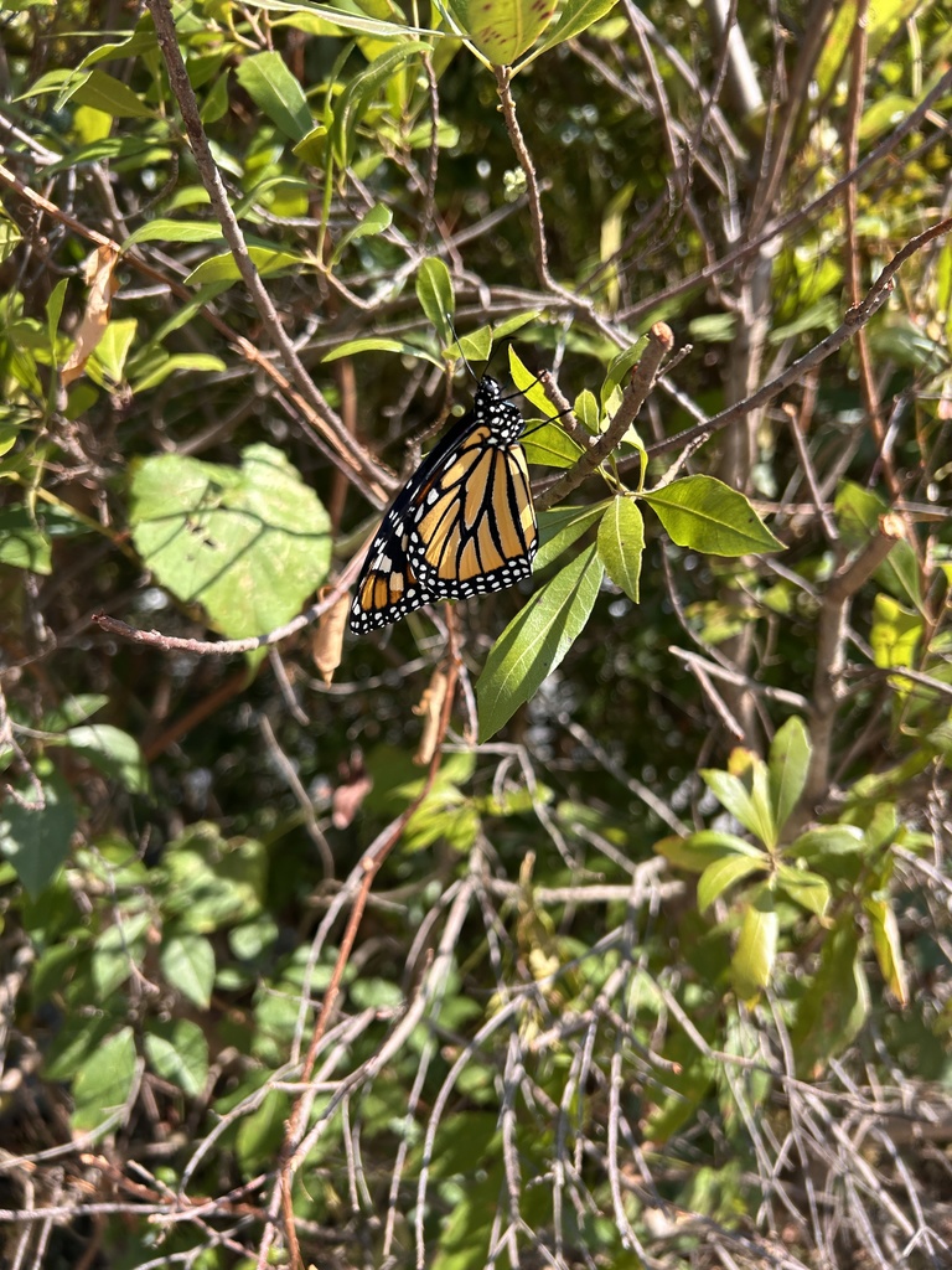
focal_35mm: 26
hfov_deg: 53.1
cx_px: 476
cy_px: 635
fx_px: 953
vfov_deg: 67.3
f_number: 1.5
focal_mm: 5.7
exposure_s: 1/949
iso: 50
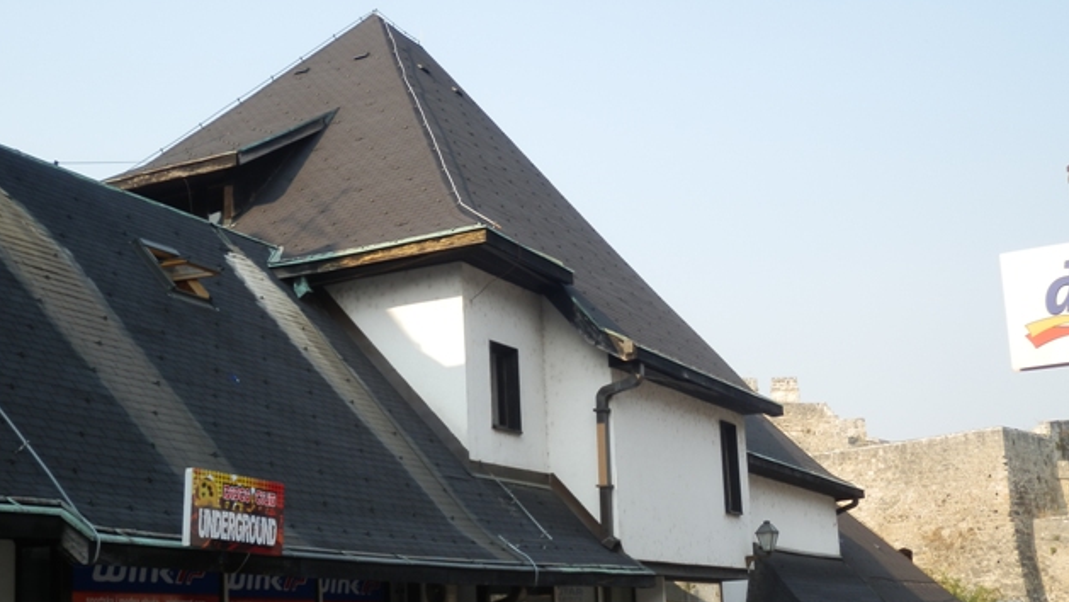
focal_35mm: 51
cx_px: 532
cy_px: 406
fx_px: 1446
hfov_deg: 40.6
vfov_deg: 23.4
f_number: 4.2
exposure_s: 1/320
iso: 80
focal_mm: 8.3
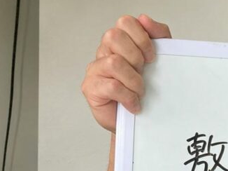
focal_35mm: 88
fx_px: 579
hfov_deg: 19.4
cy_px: 119
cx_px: 342
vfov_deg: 16.7
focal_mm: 3.99
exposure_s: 1/129
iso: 20
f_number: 1.8
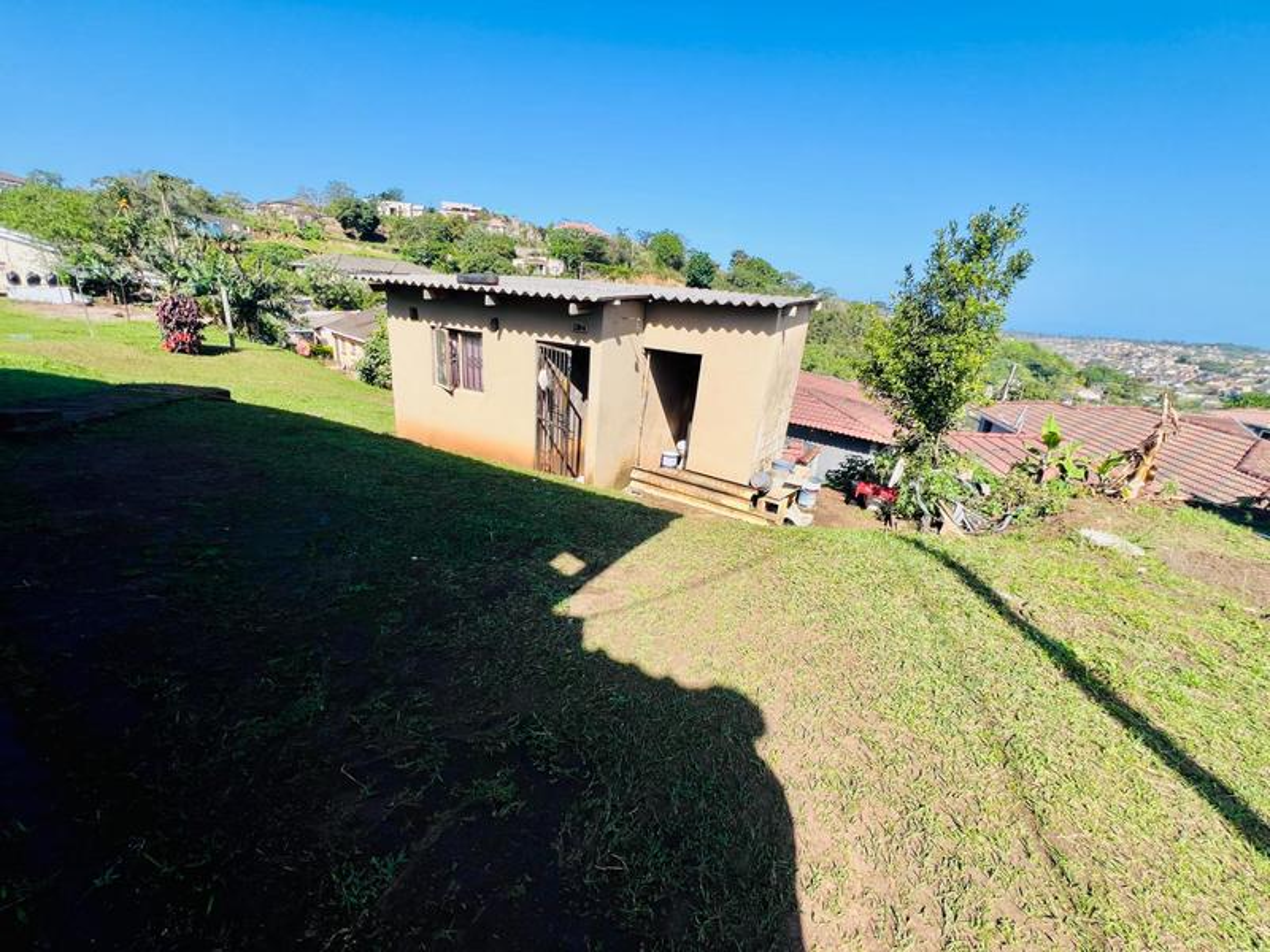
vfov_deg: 89.9
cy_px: 476
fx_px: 477
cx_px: 635
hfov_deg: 106.2
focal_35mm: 13
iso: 32
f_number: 1.8
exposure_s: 1/1220
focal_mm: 1.57
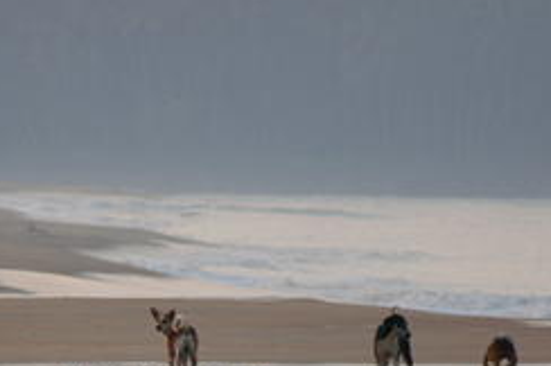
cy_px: 409
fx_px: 18052
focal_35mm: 1181
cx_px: 163
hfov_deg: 1.7
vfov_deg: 1.2
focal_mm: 300
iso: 400
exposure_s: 1/500
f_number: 5.6
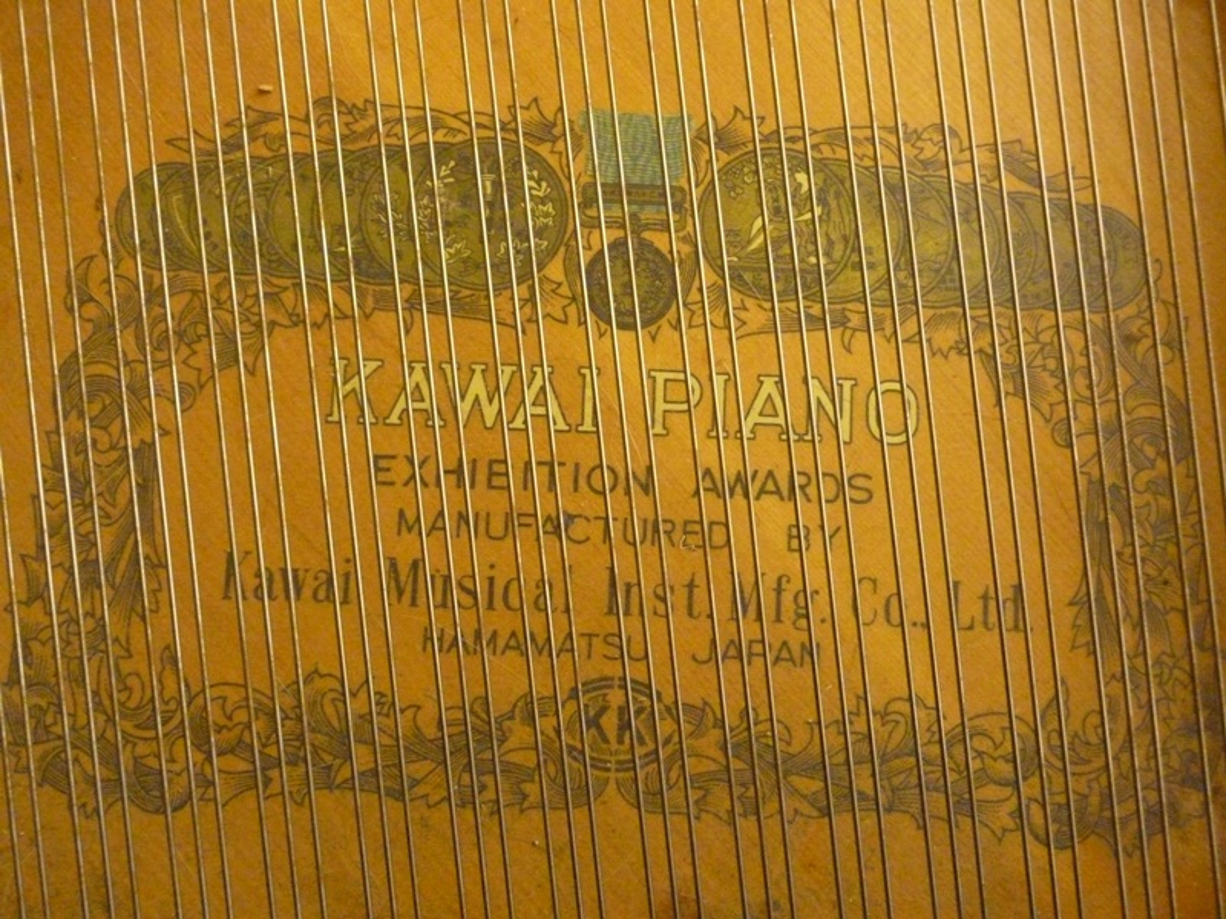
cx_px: 613
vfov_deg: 46.8
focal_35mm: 30
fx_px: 1063
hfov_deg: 60.0
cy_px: 460
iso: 1600
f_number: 3.4
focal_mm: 5.4
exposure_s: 1/25
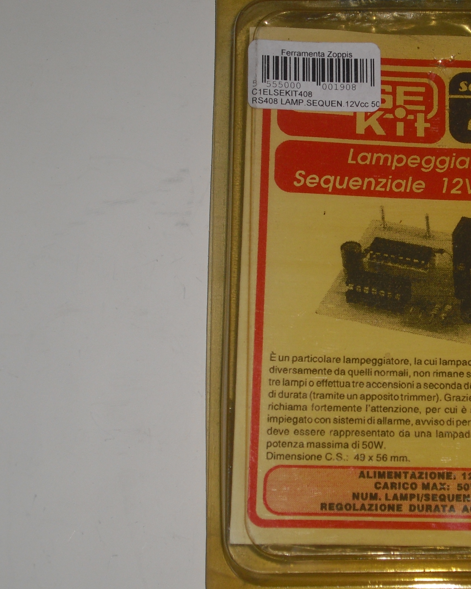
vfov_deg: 21.5
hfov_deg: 16.9
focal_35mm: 89
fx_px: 1551
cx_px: 464
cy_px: 278
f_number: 3.4
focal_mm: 9
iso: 64
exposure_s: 1/60
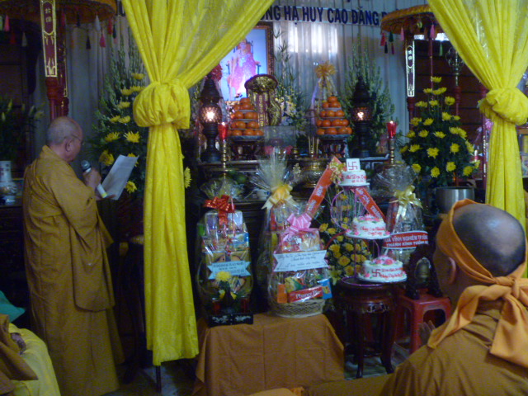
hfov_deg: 52.6
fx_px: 534
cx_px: 264
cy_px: 198
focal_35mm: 35
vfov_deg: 40.7
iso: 400
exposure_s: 1/8
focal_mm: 6.3
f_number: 3.5
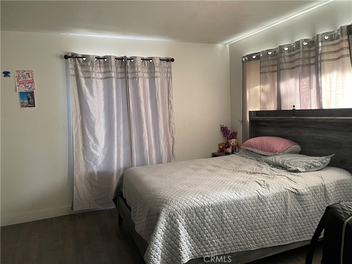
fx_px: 264
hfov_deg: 67.3
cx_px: 176
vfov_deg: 53.1
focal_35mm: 26
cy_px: 132
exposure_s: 1/60
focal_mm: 4.2
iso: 500
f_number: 1.6
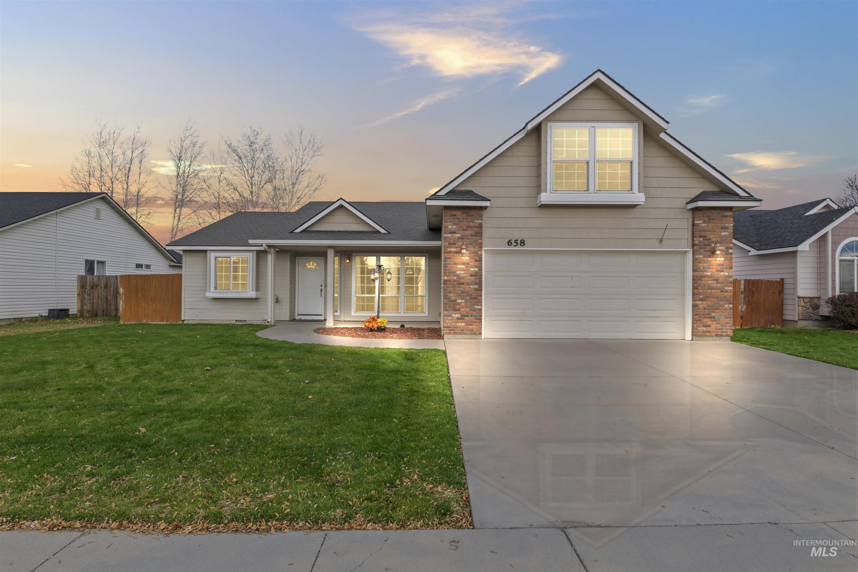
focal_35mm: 17
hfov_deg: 93.3
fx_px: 405
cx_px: 429
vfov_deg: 70.4
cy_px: 286
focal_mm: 17
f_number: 9
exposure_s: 1/10
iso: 100
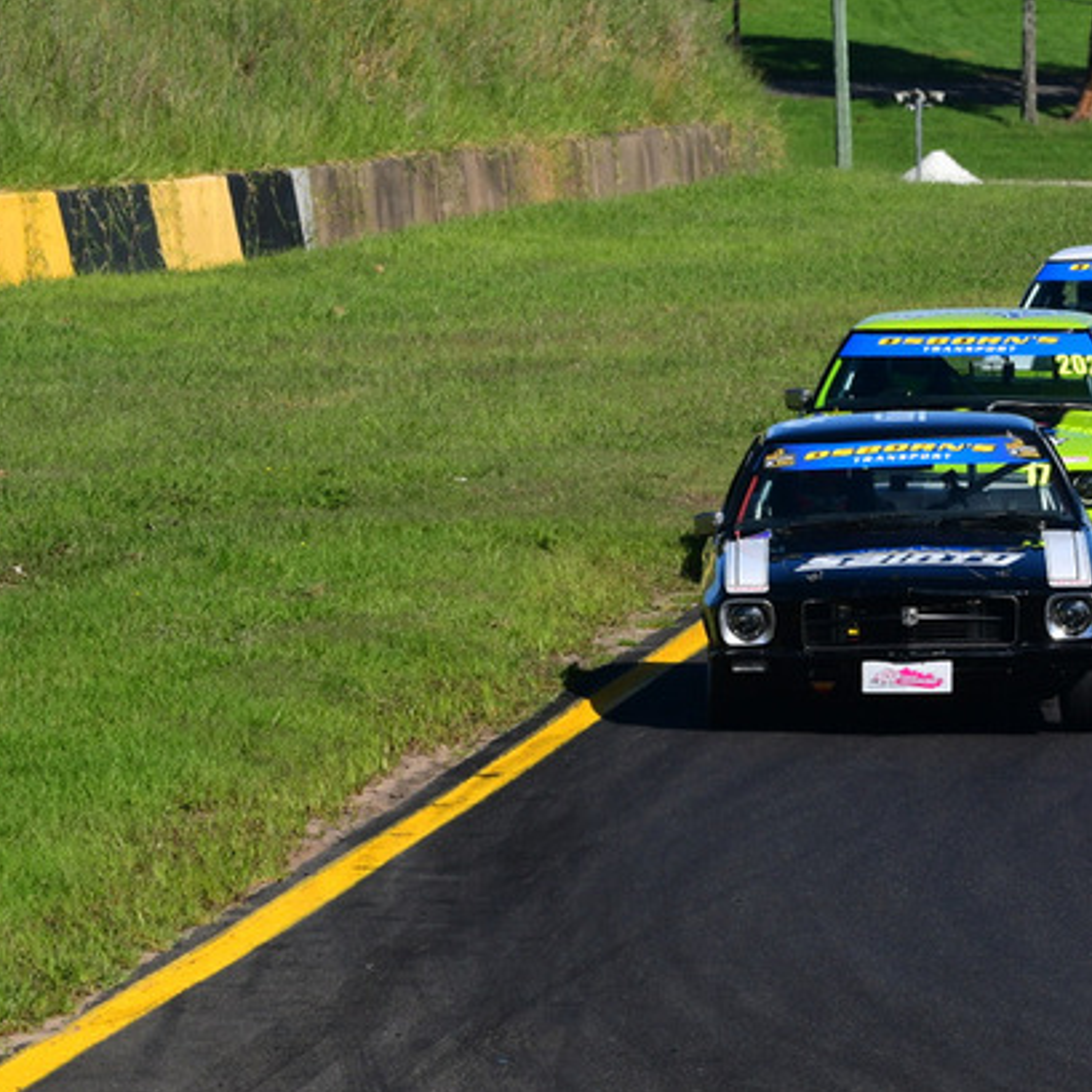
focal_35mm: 499
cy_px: 390
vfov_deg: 3.5
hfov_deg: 3.5
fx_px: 17809
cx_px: 1007
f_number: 13
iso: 400
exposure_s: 1/640
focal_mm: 200
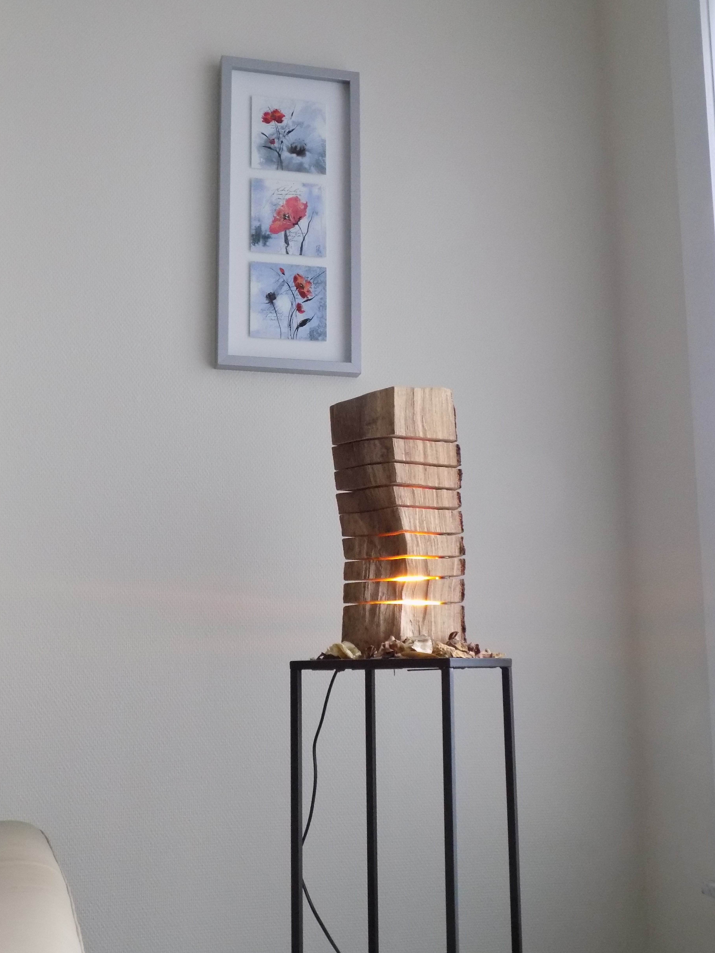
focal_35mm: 36
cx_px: 358
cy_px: 488
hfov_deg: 39.7
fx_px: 992
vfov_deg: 51.4
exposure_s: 1/13
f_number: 3.4
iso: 400
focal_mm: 6.1
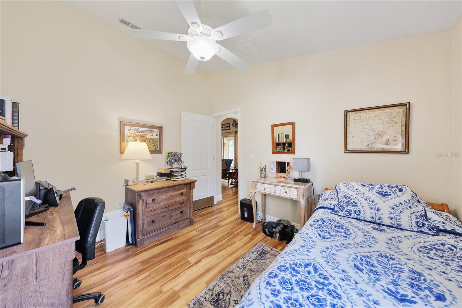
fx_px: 154
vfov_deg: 90.0
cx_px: 231
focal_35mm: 12
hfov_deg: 112.6
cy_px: 154
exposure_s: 1/30
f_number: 5.6
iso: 2000
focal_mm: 12
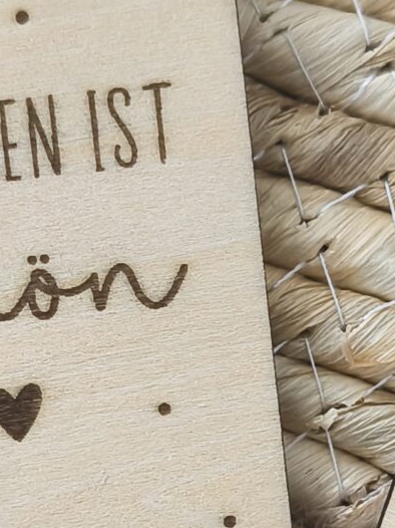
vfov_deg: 17.4
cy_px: 445
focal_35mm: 112
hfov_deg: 13.2
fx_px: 1705
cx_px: 188
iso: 1000
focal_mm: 6.18
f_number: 1.65
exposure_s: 1/33.3
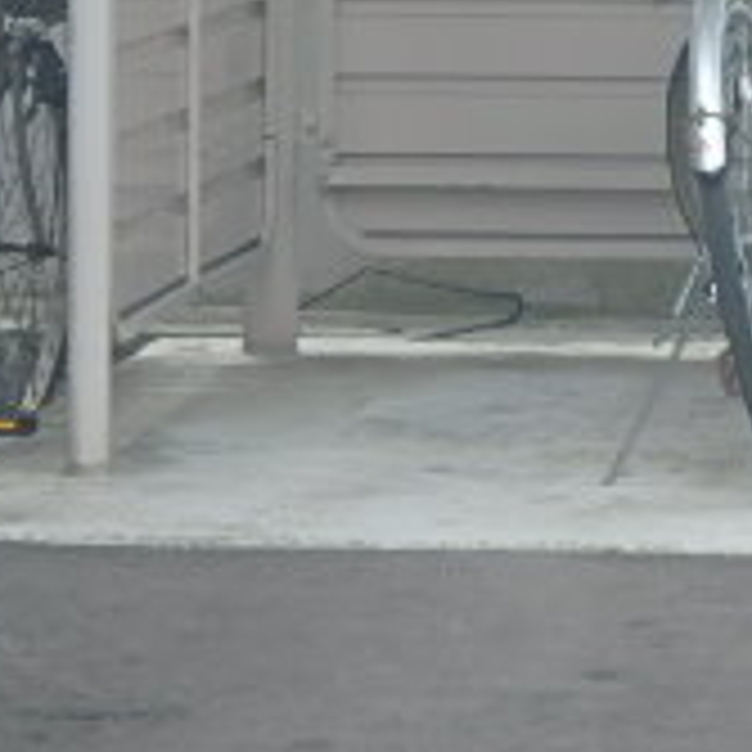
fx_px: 6808
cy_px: -216
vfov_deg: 6.3
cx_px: 1085
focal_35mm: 277
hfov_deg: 6.3
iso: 125
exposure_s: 1/200
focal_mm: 14.6
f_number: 5.3
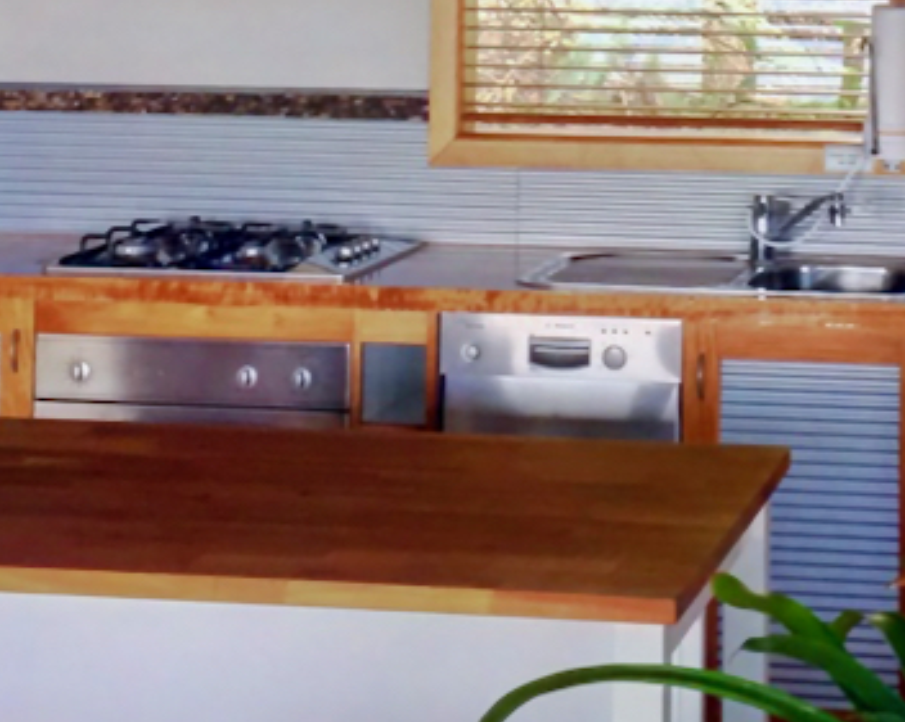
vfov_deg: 14.2
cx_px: 710
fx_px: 2757
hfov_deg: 18.5
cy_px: -288
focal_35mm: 103
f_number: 2.2
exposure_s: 1/50
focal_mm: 4.15
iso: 25
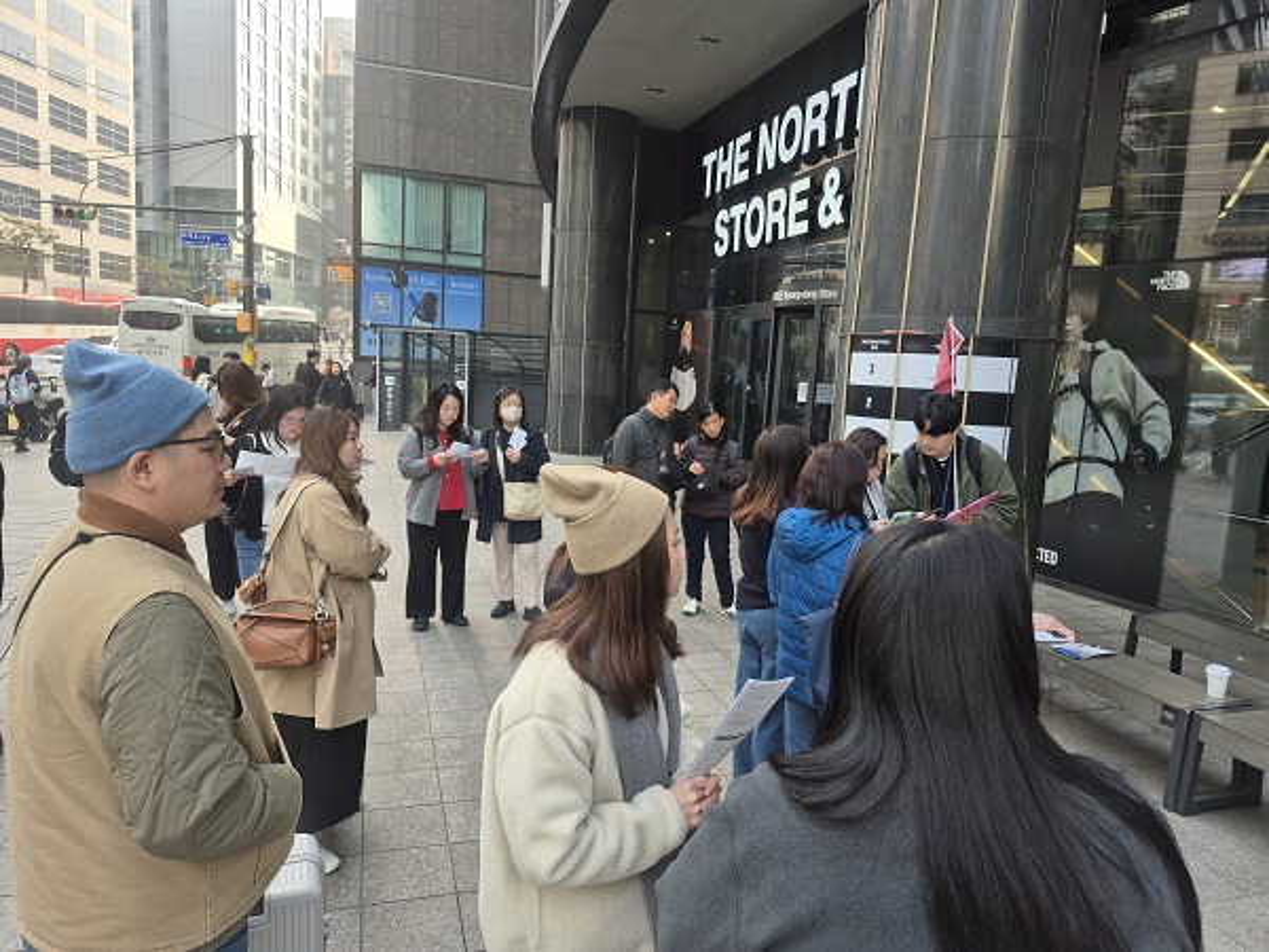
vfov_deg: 58.9
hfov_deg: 73.9
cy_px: 476
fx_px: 843
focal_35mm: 23
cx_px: 634
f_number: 1.8
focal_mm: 5.4
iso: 25
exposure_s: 1/257
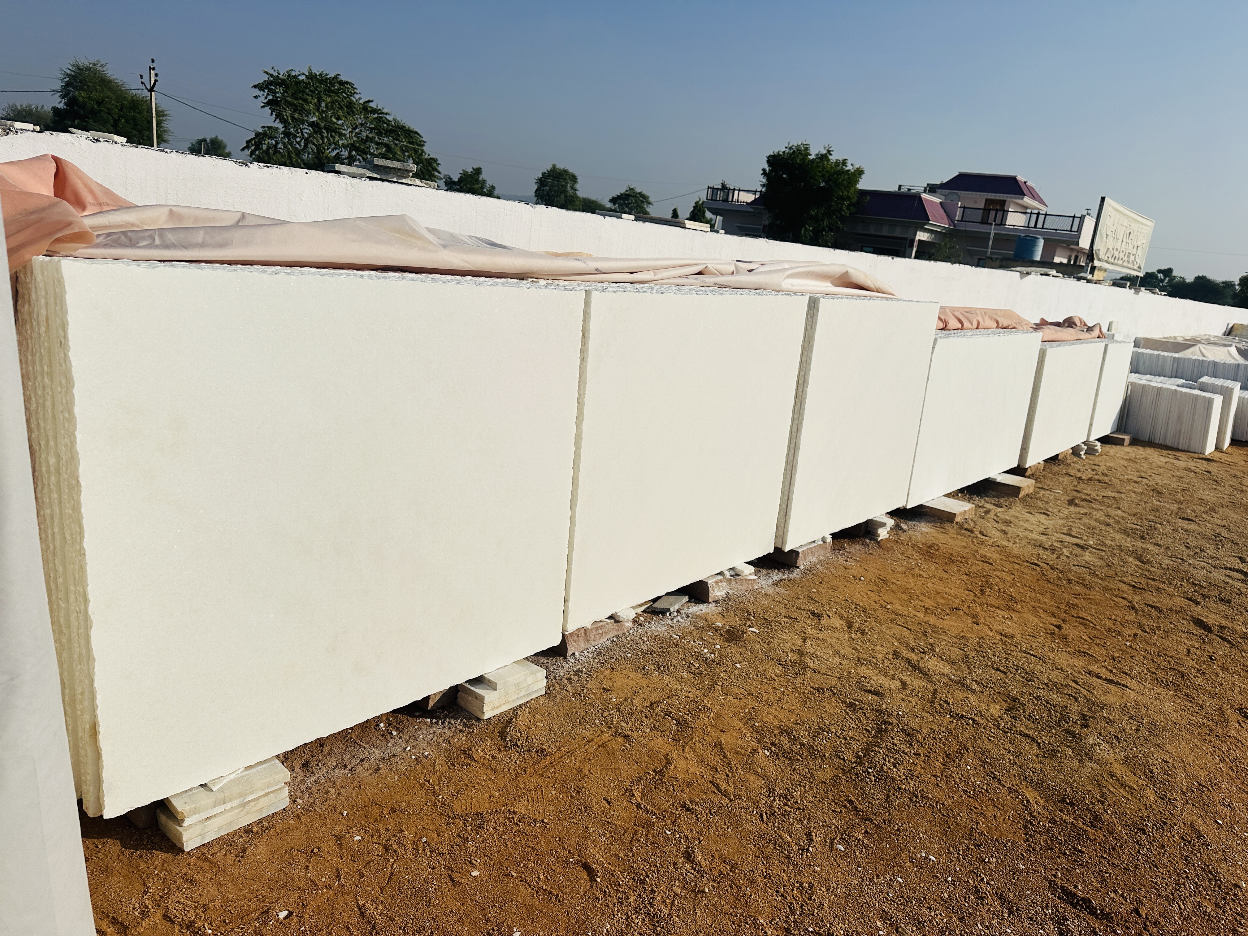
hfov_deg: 71.6
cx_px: 624
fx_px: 865
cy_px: 468
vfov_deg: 56.8
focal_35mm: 24
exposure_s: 1/18519
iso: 100
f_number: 1.78
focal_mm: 6.86
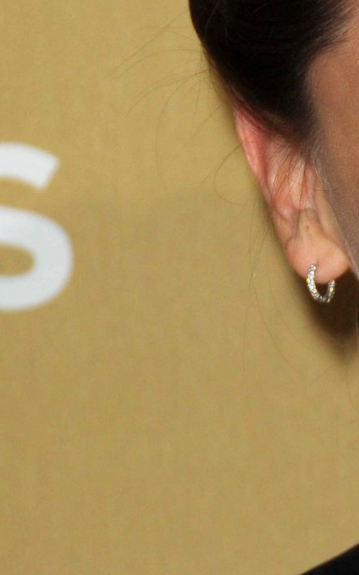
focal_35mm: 564
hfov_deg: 2.3
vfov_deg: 3.7
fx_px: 8825
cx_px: 437
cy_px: 420
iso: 400
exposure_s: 1/160
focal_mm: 130
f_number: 7.1
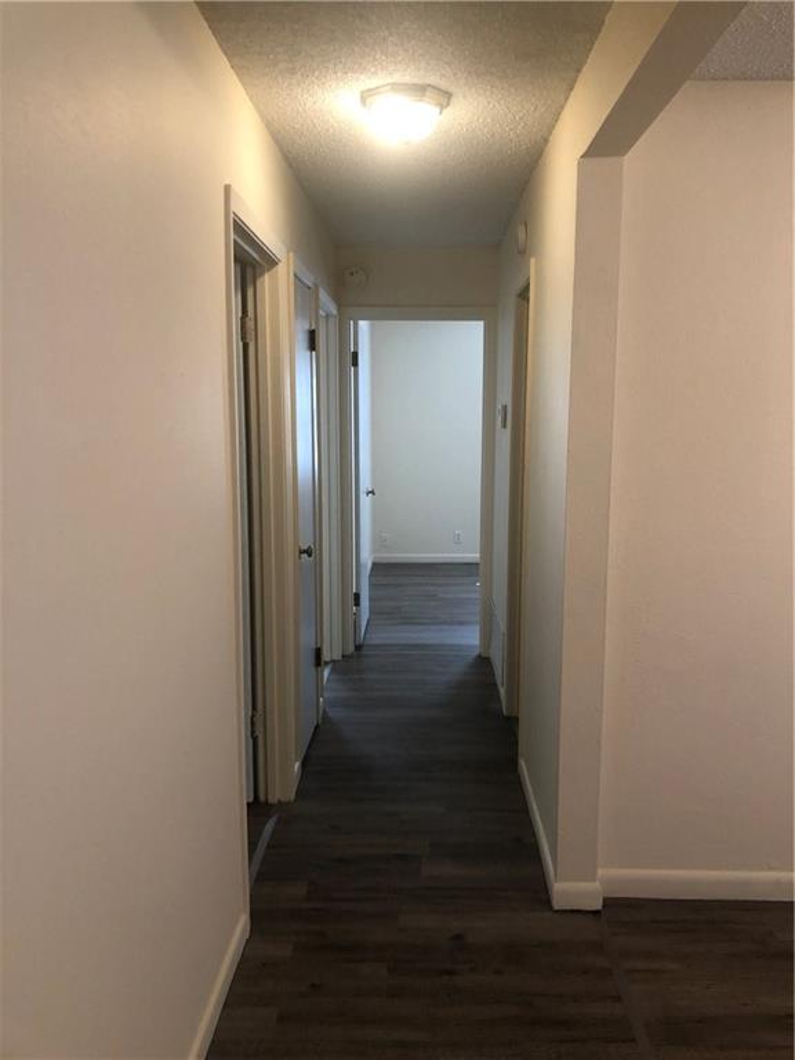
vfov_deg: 63.4
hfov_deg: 49.7
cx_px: 398
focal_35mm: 28
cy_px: 530
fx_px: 857
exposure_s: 1/17
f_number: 1.8
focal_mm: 4
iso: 40
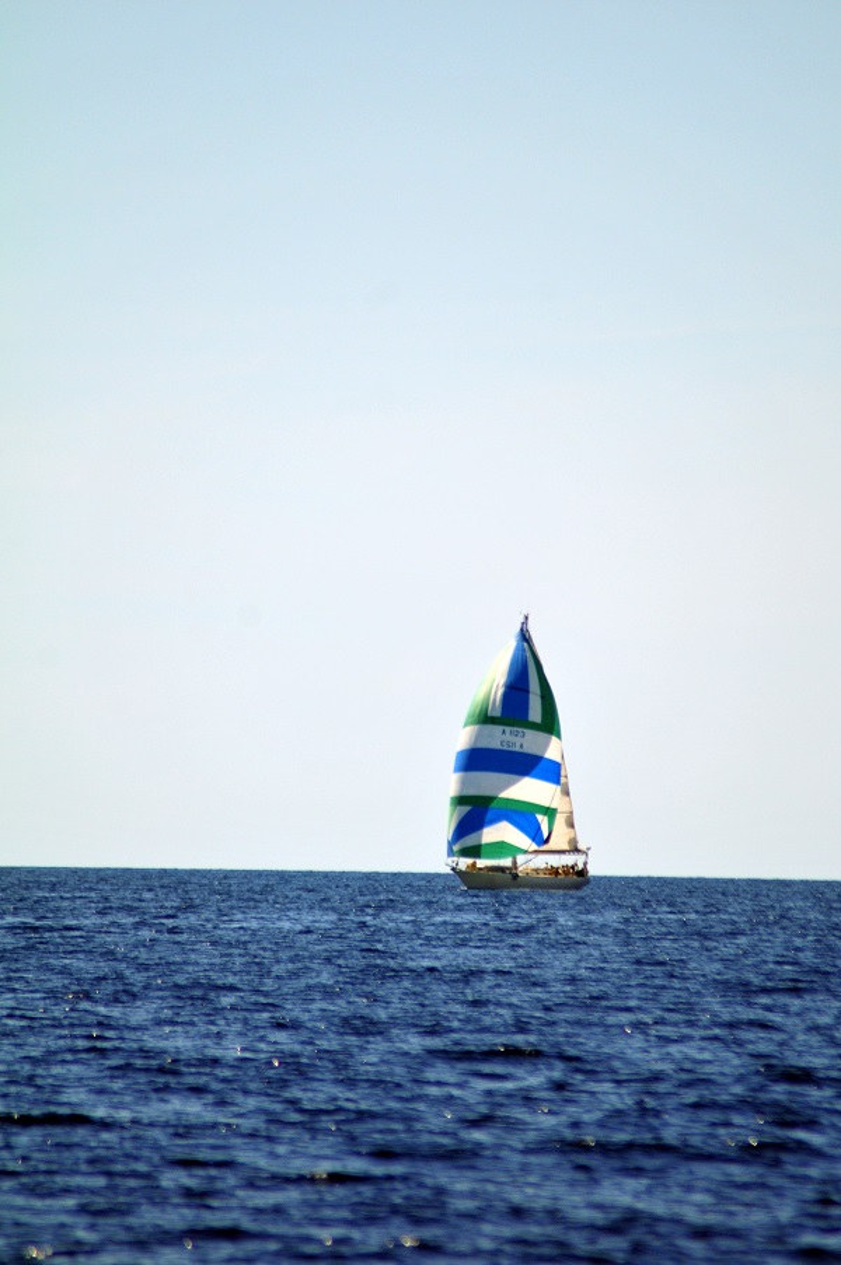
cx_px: 420
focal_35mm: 450
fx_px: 15804
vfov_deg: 4.6
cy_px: 632
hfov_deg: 3.0
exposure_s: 1/2000
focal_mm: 300
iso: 320
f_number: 5.6
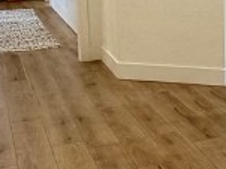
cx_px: 314
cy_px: -6
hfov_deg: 18.8
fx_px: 620
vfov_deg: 15.2
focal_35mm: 95
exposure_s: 1/60
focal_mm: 2.22
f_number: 2.2
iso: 320
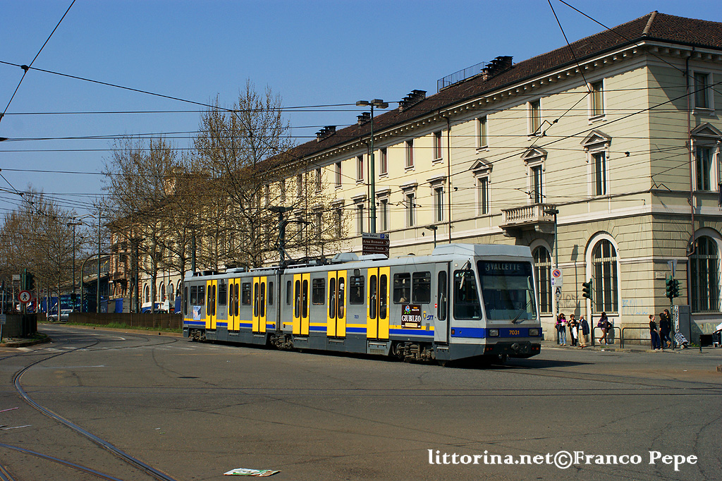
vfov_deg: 25.7
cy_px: 240
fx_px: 1053
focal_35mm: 52
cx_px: 361
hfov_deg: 37.9
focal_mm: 35
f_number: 9
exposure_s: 1/640
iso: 200
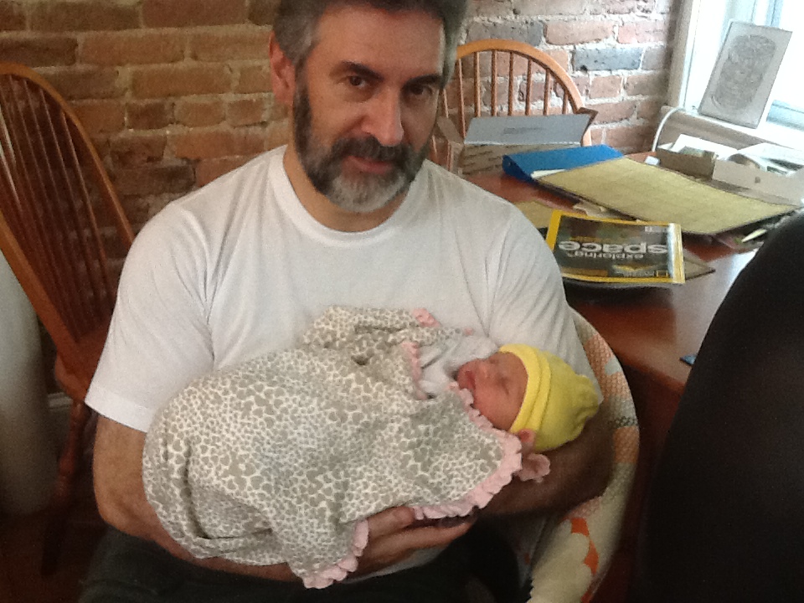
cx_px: 402
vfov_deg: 44.2
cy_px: 302
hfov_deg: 56.8
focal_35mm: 32
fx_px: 743
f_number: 2.4
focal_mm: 2.03
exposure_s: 1/30
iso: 200
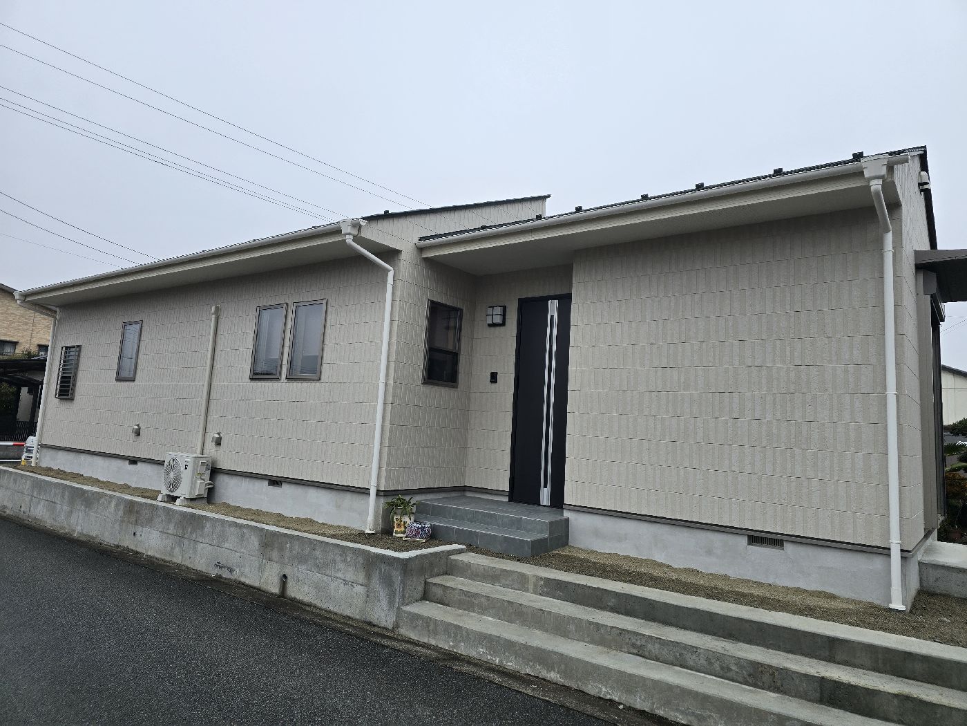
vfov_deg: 58.9
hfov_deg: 73.9
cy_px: 363
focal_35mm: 23
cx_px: 484
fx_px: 643
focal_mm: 6.3
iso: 12
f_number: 1.7
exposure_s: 1/232
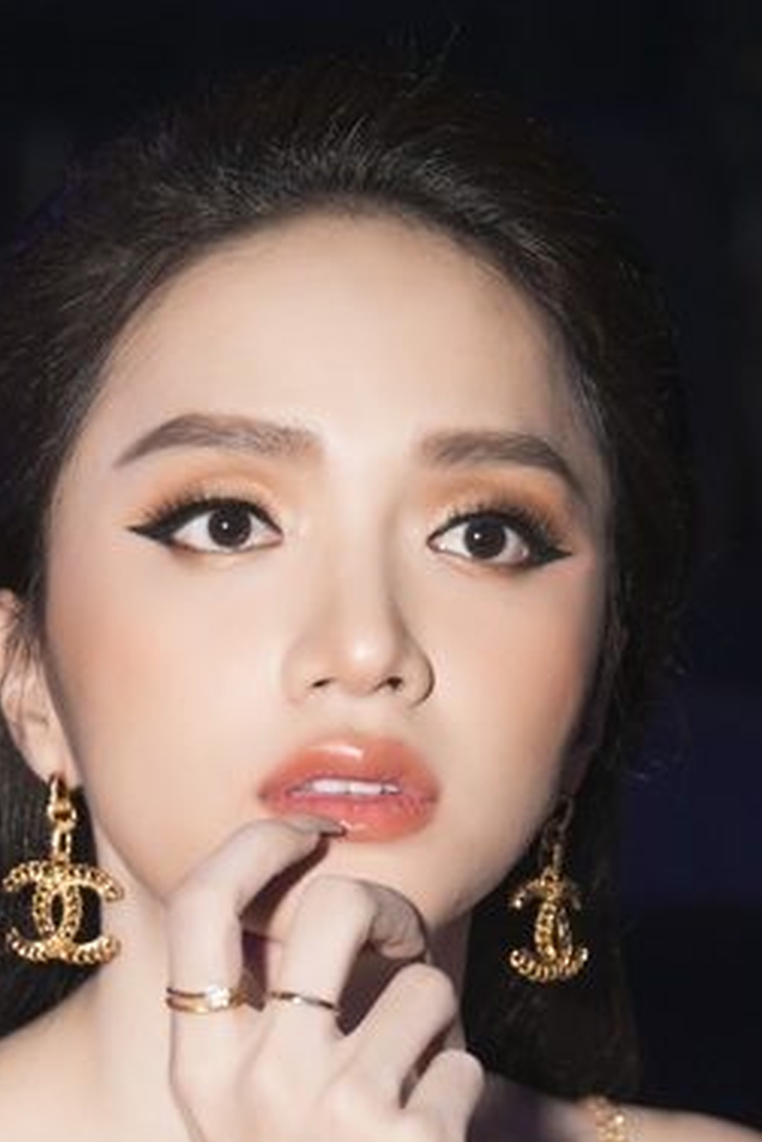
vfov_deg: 11.9
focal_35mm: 170
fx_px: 5397
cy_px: 1225
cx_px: 239
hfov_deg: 8.1
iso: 800
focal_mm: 65
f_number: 3.5
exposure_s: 1/125
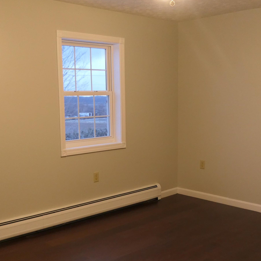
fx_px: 375
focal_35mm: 44
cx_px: 131
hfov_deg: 38.3
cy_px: 152
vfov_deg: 38.2
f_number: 2.8
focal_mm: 8.8
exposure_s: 1/125
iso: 800
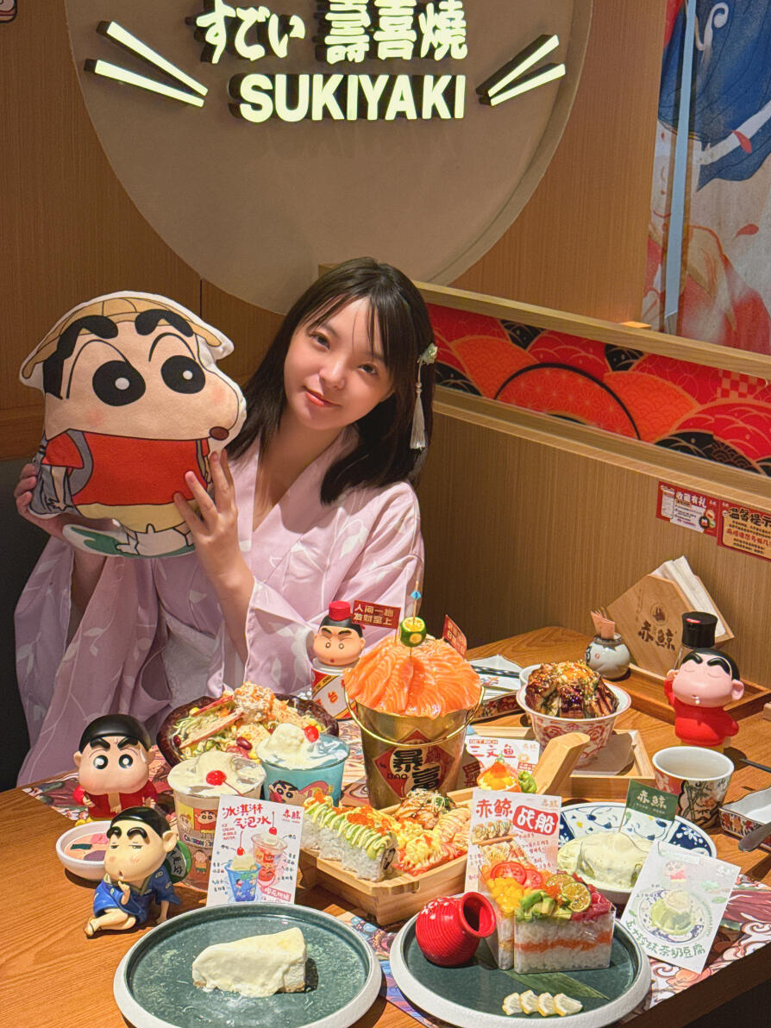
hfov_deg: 25.2
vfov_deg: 33.2
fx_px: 1722
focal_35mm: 58
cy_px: 433
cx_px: 459
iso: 160
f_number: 1.78
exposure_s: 1/97
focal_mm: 6.76
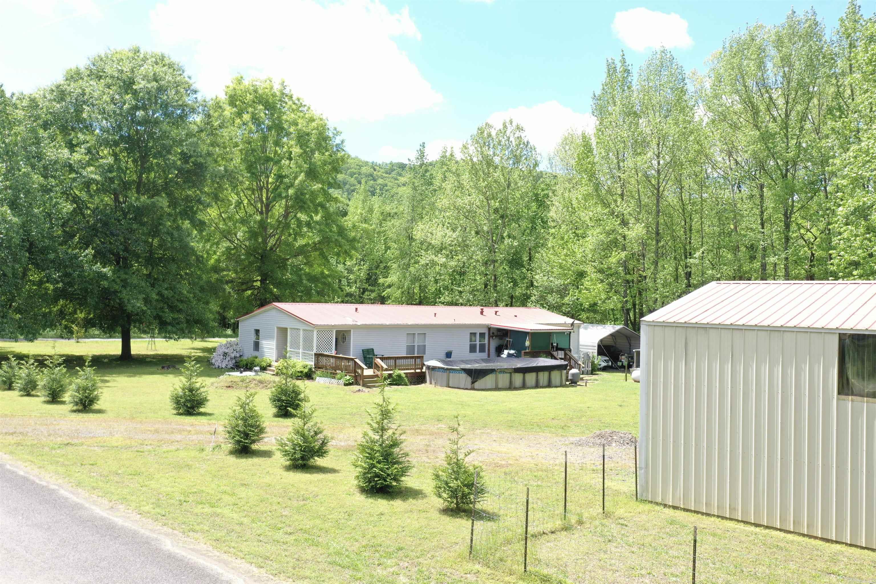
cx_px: 438
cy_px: 292
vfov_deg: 46.4
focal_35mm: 28
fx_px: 681
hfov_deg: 65.5
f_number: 4.5
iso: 100
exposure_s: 1/240
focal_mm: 10.26
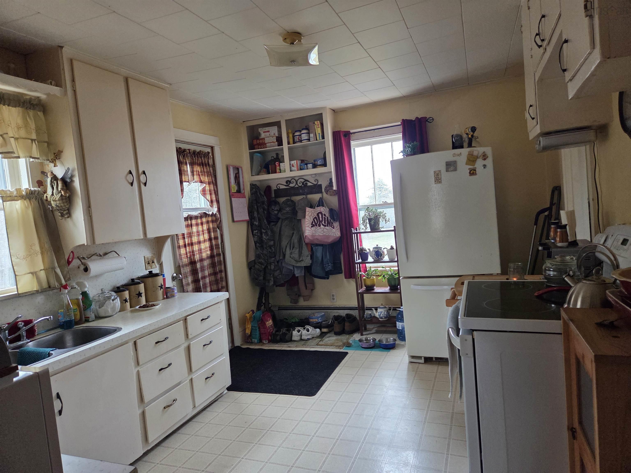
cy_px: 236
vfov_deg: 58.9
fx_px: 419
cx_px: 316
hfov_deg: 73.9
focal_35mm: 23
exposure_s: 1/120
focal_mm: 5.4
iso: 400
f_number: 1.8
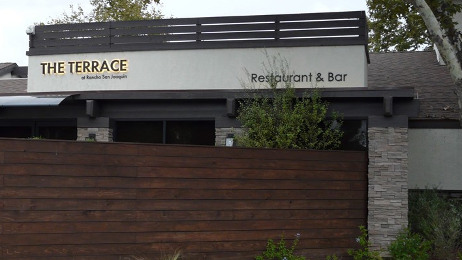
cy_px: 142
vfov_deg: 19.1
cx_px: 151
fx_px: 772
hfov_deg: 33.0
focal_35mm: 63
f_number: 3.2
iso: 100
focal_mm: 6.5
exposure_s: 1/60
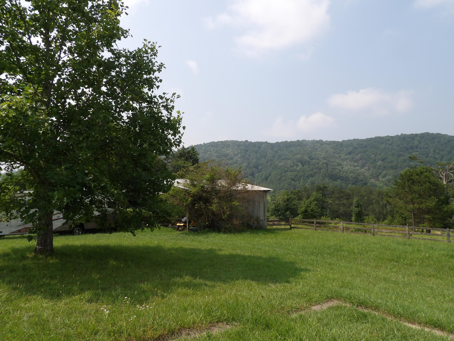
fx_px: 315
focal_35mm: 24
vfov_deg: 56.8
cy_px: 170
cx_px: 227
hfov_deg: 71.6
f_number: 4.6
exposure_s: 1/512
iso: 100
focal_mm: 4.3
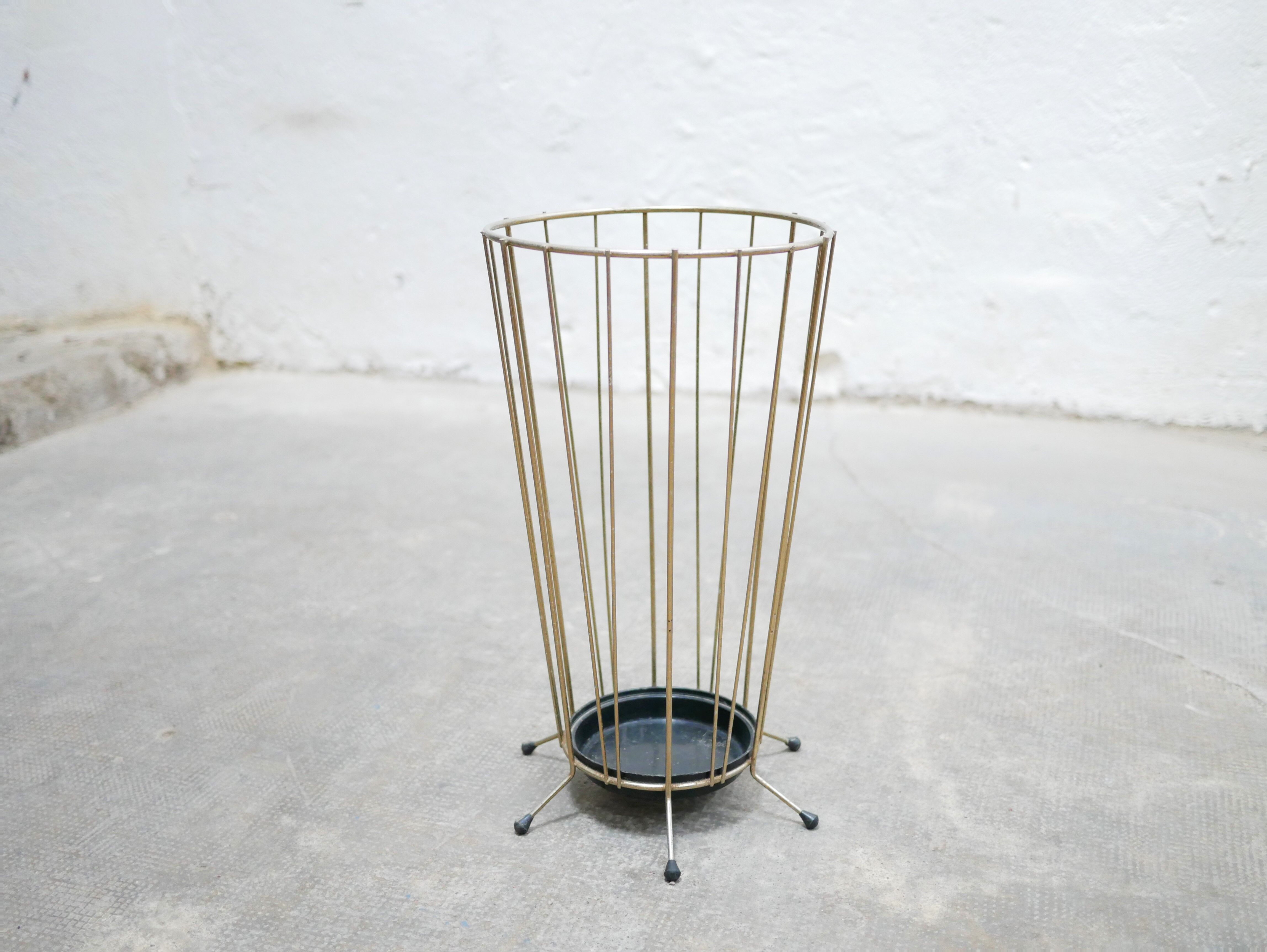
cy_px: 476
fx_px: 1465
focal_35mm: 40
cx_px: 634
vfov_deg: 36.0
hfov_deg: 46.8
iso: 1250
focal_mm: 20
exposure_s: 1/60
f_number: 1.7
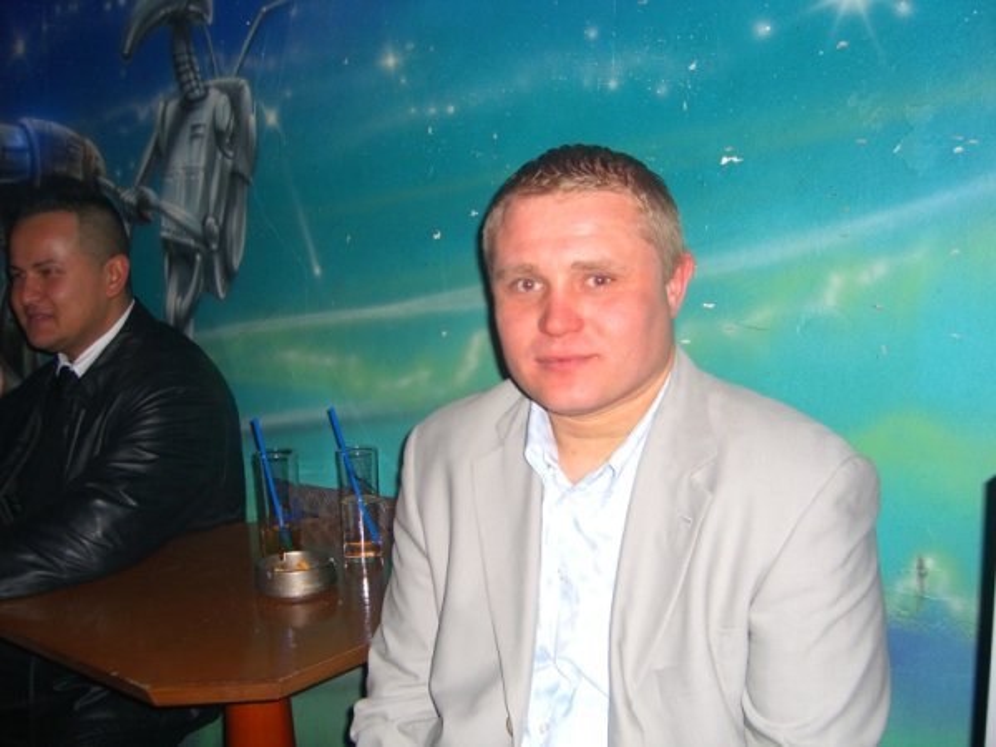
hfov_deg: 49.0
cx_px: 498
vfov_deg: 37.7
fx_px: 1093
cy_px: 374
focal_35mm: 38
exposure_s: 1/60
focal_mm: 7.9
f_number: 2.8
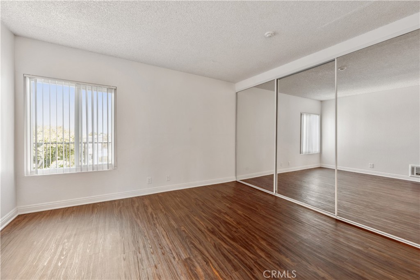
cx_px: 210
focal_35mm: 14
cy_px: 140
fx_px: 163
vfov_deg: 81.1
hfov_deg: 104.3
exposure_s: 1/8
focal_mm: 14
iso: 100
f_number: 10
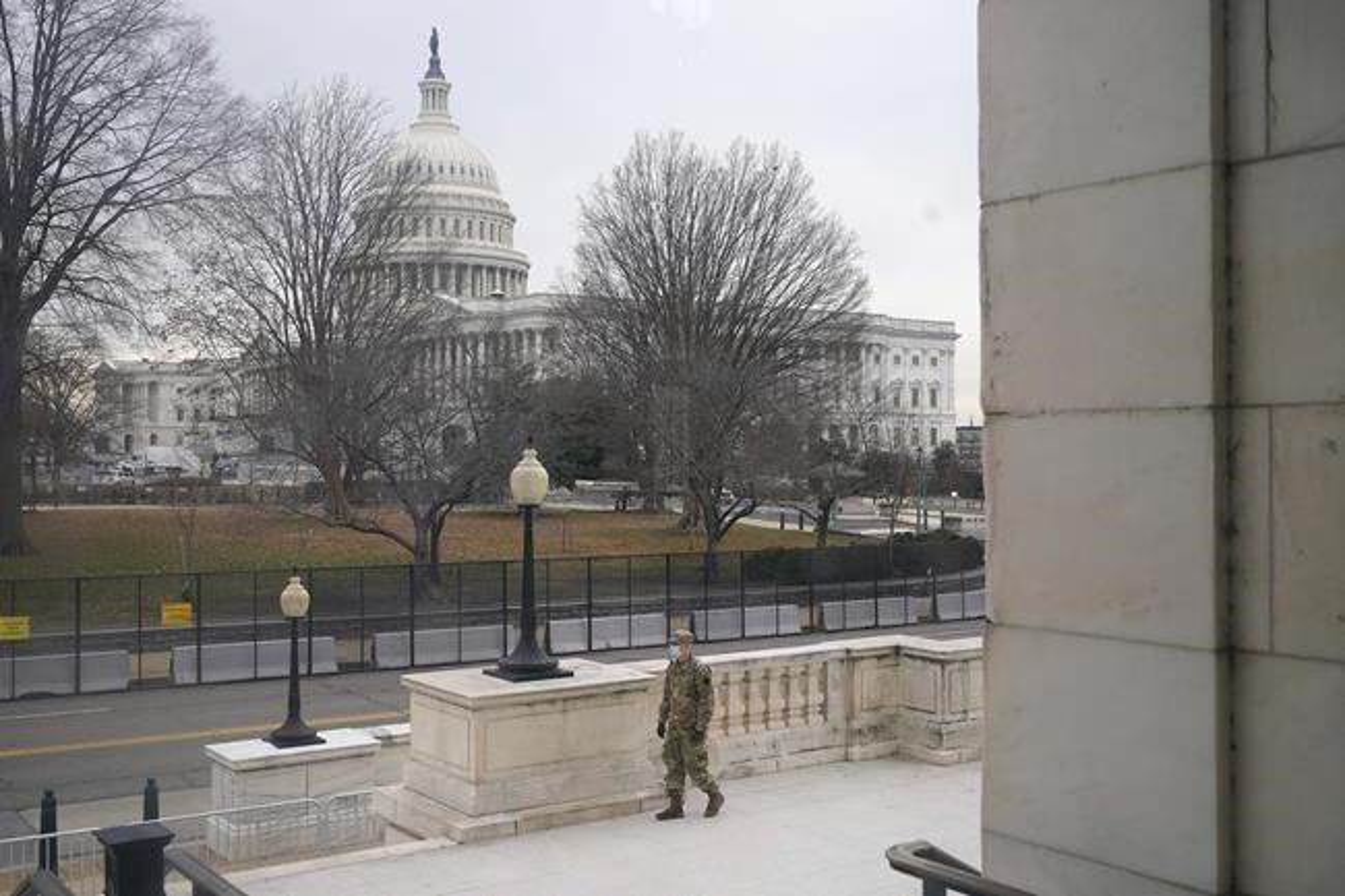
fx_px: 1382
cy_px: 448
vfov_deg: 35.9
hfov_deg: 51.9
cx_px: 672
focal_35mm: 37
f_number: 7.1
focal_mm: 37
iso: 640
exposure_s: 1/640
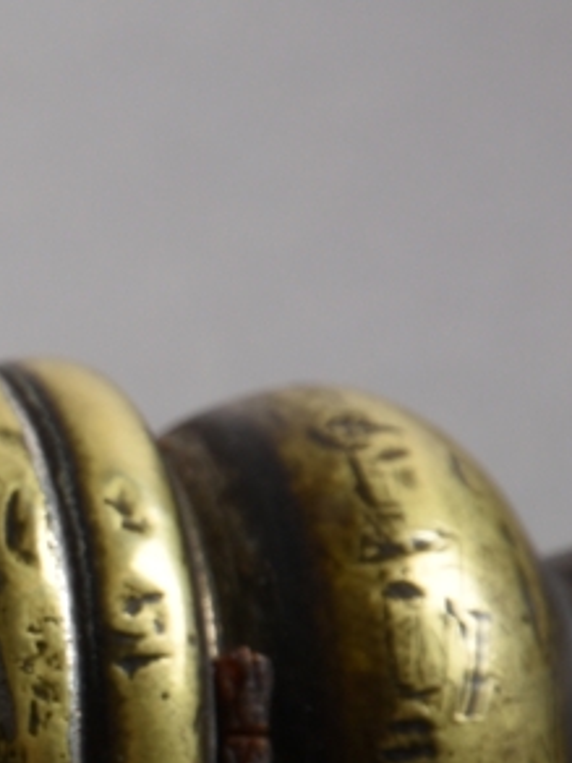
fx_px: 11104
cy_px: 635
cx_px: -964
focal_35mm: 504
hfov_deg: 2.9
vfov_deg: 3.9
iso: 100
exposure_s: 1/125
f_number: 11
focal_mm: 85
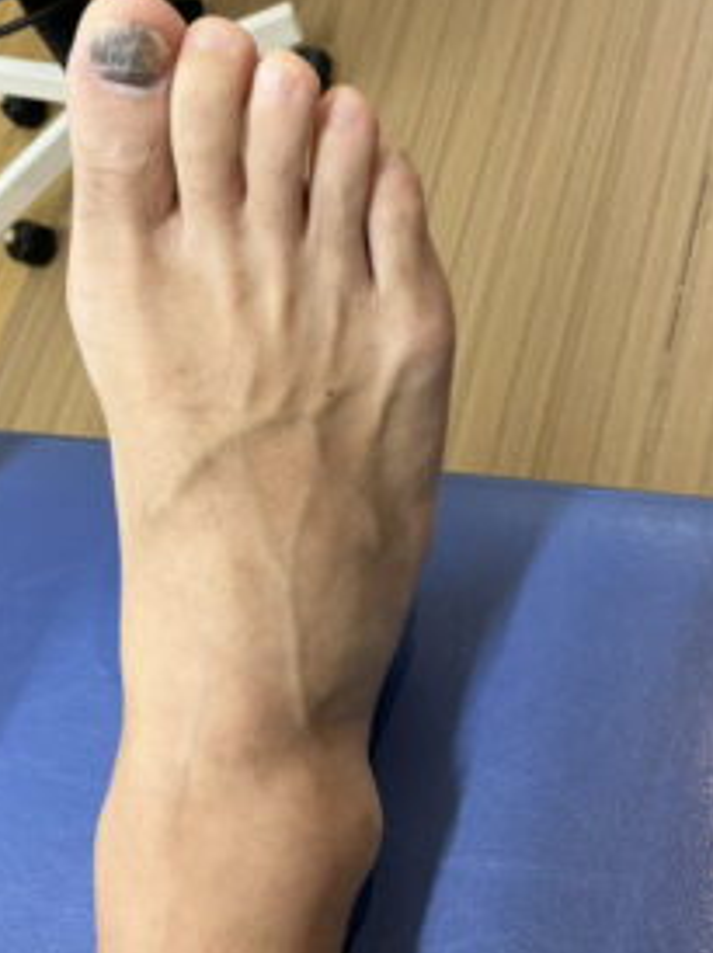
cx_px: 383
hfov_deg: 32.1
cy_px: 550
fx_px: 1238
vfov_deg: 42.0
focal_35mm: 45
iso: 160
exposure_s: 1/60
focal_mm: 3
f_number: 1.8
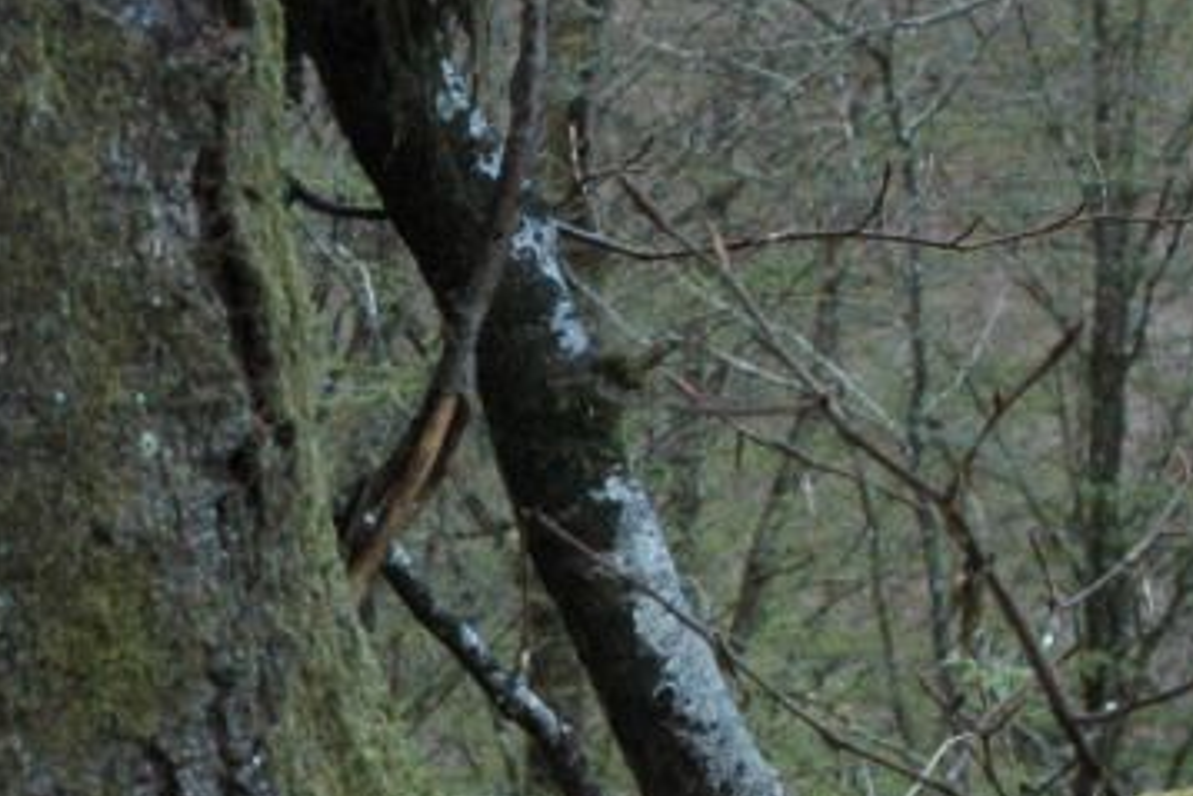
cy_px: 779
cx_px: -413
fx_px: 8354
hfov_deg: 8.1
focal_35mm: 252
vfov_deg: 5.4
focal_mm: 40
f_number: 9.5
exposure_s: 1/125
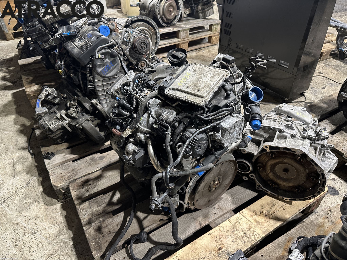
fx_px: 241
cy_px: 130
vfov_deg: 56.8
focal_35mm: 24
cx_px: 174
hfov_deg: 71.6
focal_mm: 6.86
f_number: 1.78
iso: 200
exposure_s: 1/50
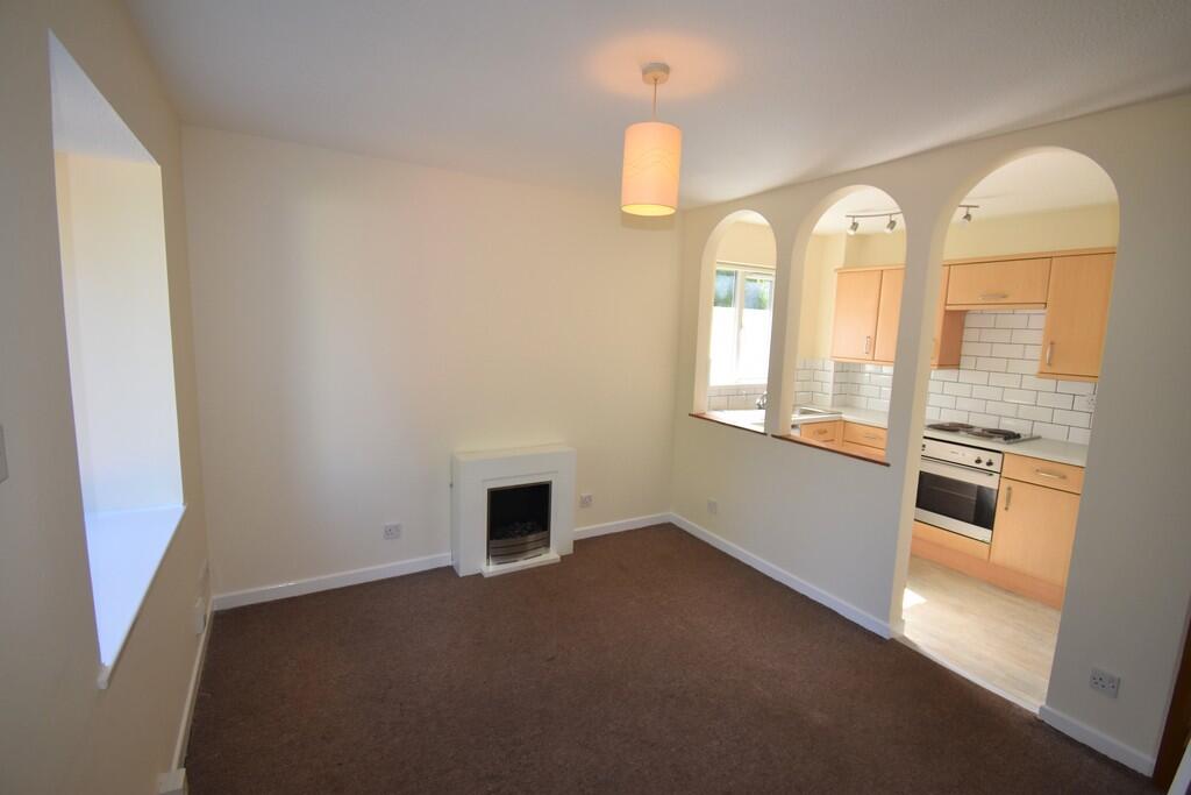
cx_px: 596
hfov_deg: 100.4
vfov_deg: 77.3
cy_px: 398
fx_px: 496
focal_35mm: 15
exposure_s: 1/200
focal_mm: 10
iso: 640
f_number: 5
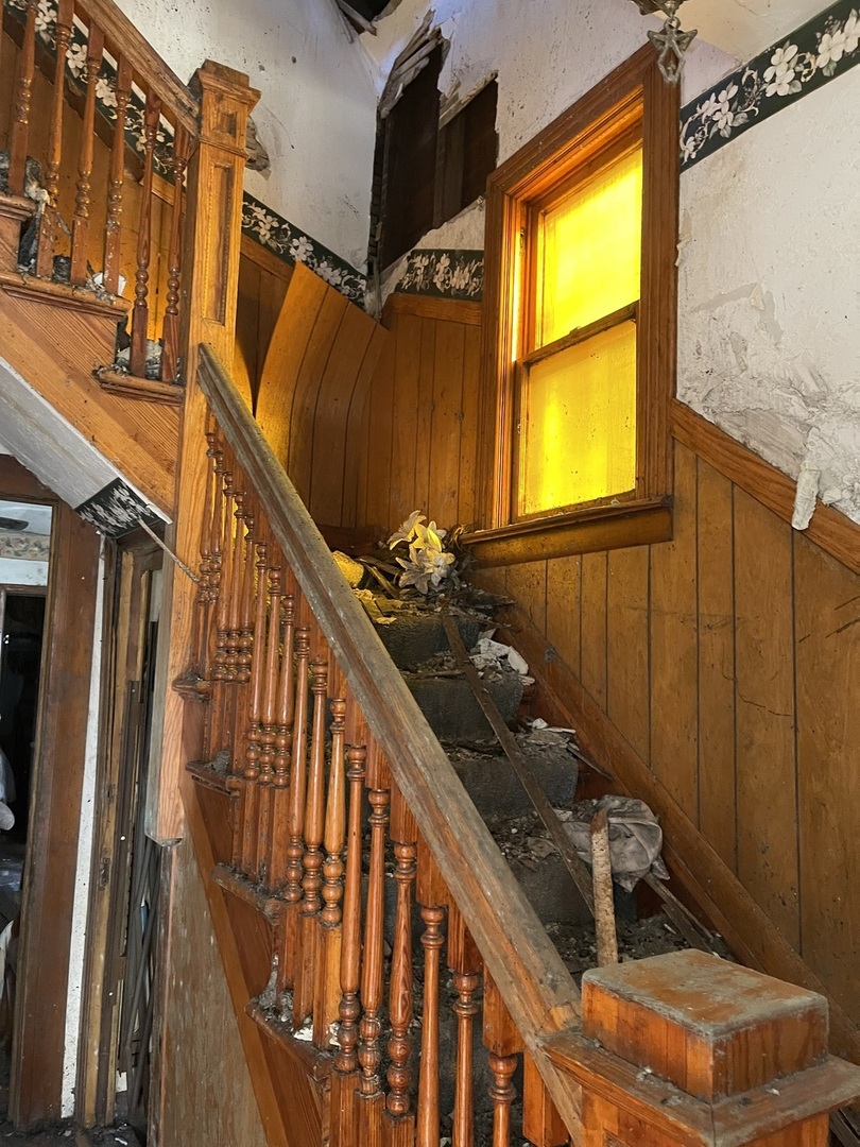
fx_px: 861
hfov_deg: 53.1
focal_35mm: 26
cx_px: 430
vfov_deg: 67.3
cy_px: 574
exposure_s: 1/35
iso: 640
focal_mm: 5.1
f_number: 1.6
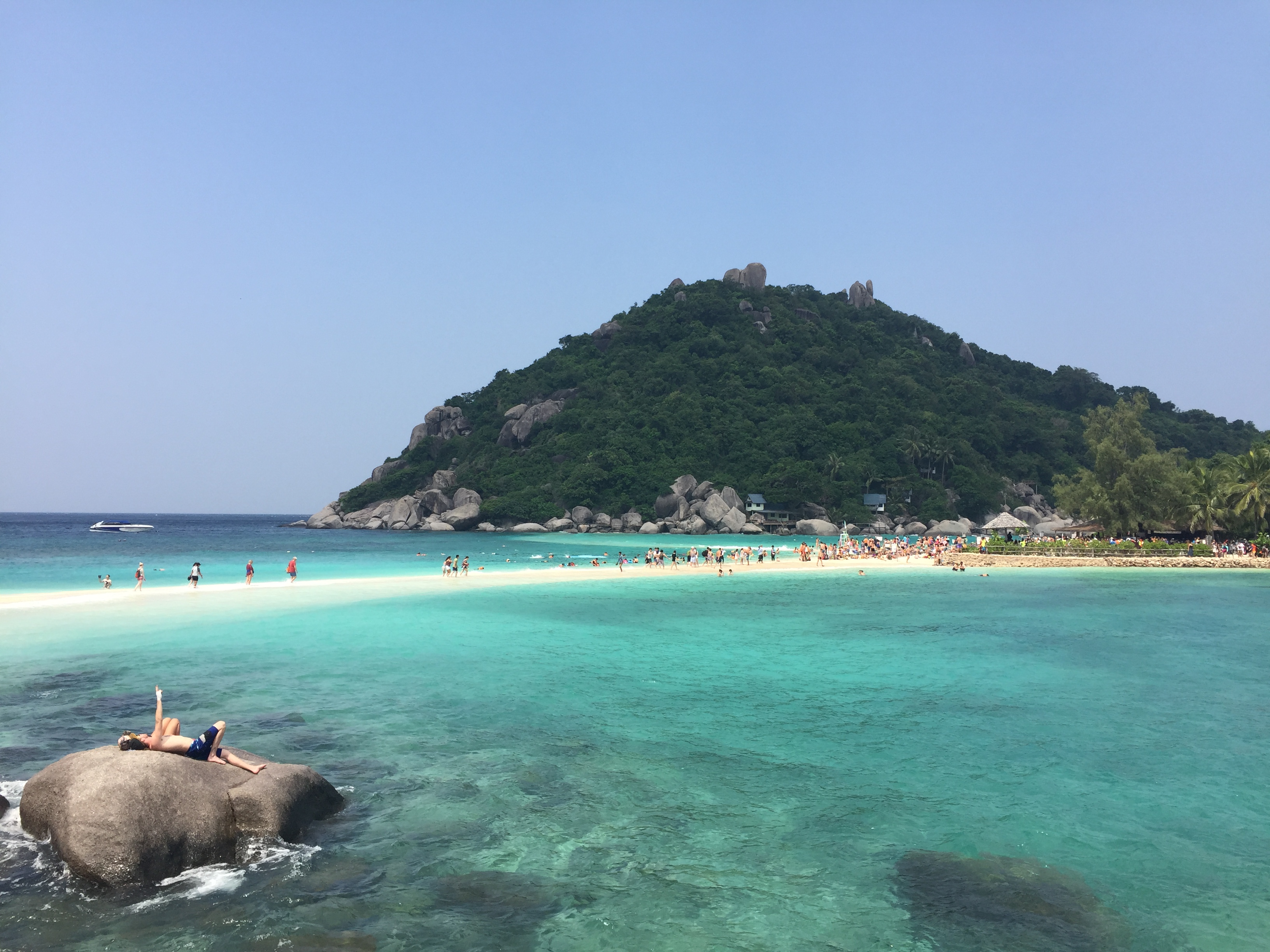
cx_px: 635
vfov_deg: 48.2
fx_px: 1064
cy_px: 476
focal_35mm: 29
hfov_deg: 61.7
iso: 32
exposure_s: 1/1883
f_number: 2.2
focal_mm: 4.15
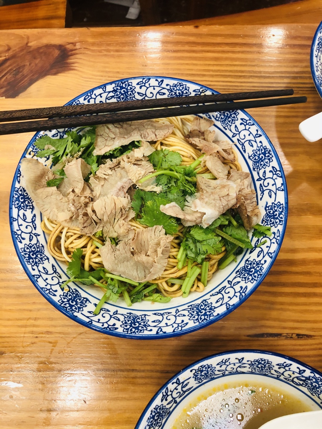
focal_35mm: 28
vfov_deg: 63.4
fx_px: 347
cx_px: 161
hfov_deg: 49.7
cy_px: 214
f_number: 1.8
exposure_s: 1/20
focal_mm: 3.99
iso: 40
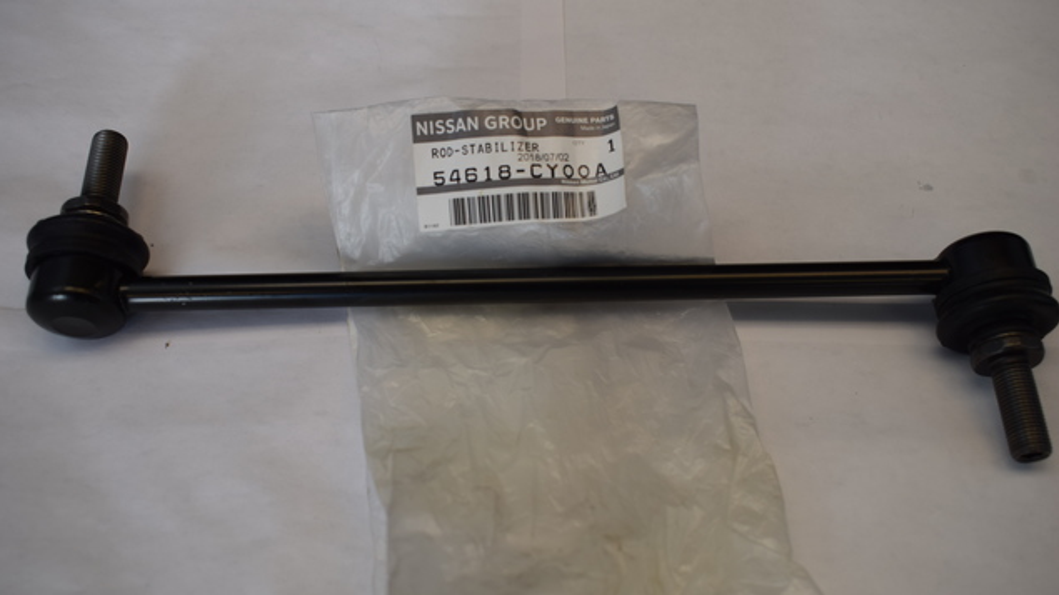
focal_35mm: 38
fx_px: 1067
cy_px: 289
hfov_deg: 52.8
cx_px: 527
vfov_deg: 31.2
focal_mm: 24
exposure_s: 1/125
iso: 250
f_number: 5.6
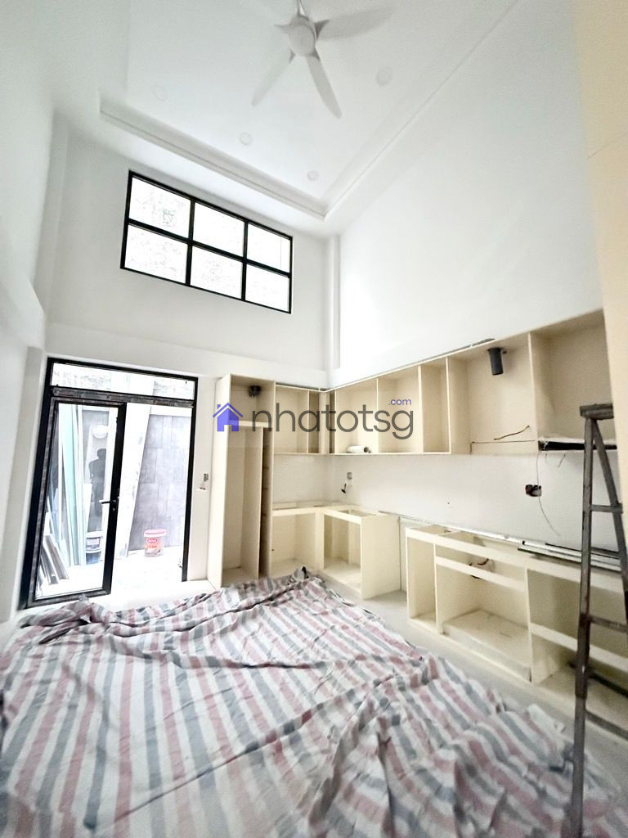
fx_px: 339
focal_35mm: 14
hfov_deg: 85.7
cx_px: 314
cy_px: 419
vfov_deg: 102.1
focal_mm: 2.22
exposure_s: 1/60
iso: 1250
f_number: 2.2
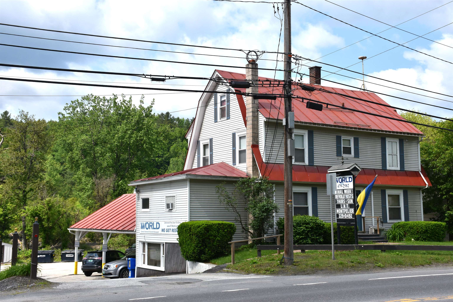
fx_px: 604
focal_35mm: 48
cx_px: 226
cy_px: 151
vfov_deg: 28.1
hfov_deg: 41.1
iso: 180
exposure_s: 1/500
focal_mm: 32
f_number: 8
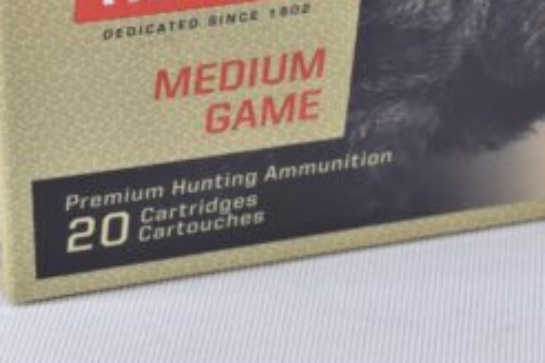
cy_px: -46
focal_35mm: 201
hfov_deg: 10.2
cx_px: 465
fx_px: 3046
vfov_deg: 6.8
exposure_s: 1/50
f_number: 5.6
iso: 640
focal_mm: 55
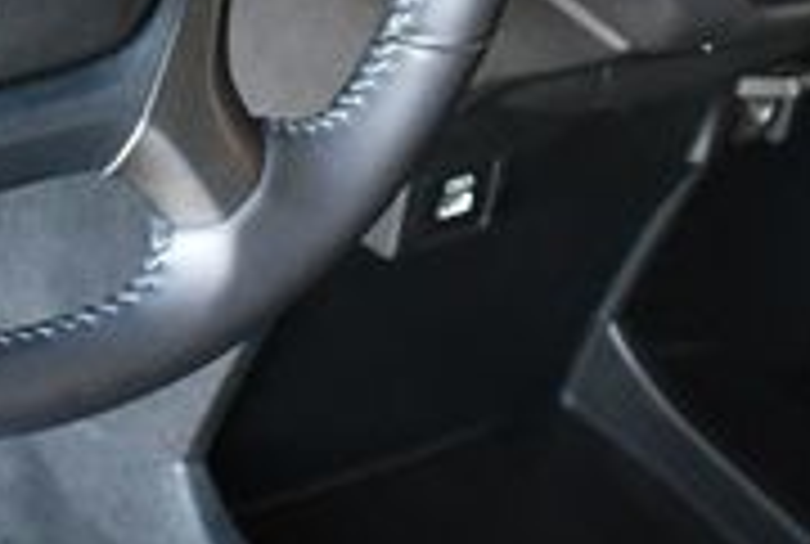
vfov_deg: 9.5
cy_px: -171
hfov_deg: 14.2
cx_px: -27
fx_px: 3203
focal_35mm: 142
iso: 1800
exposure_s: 1/125
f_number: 3.8
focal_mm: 20
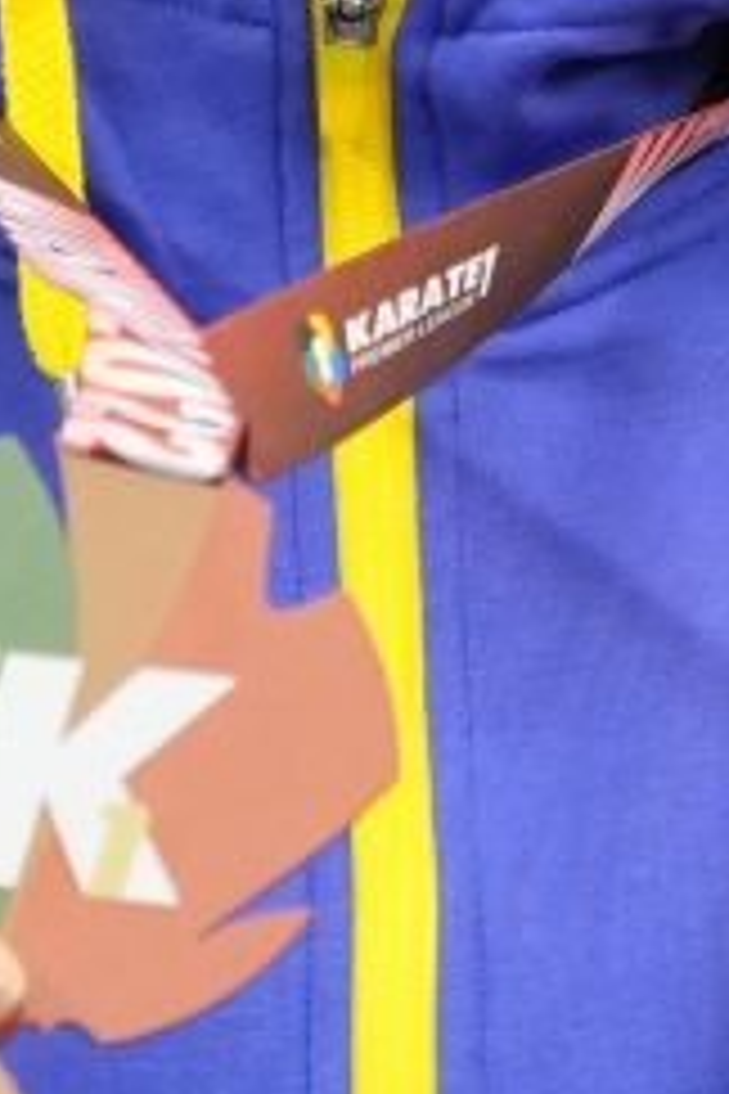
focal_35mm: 1394
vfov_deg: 1.5
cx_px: 378
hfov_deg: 1.0
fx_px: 42339
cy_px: 459
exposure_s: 1/250
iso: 1600
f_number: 2.8
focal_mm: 188
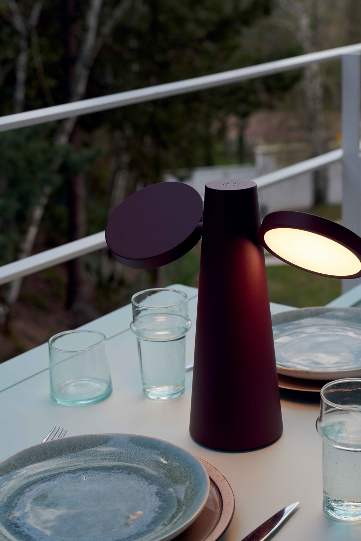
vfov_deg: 30.8
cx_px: 215
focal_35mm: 65
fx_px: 977
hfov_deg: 20.9
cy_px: 332
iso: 200
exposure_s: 1/200
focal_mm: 50
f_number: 6.3
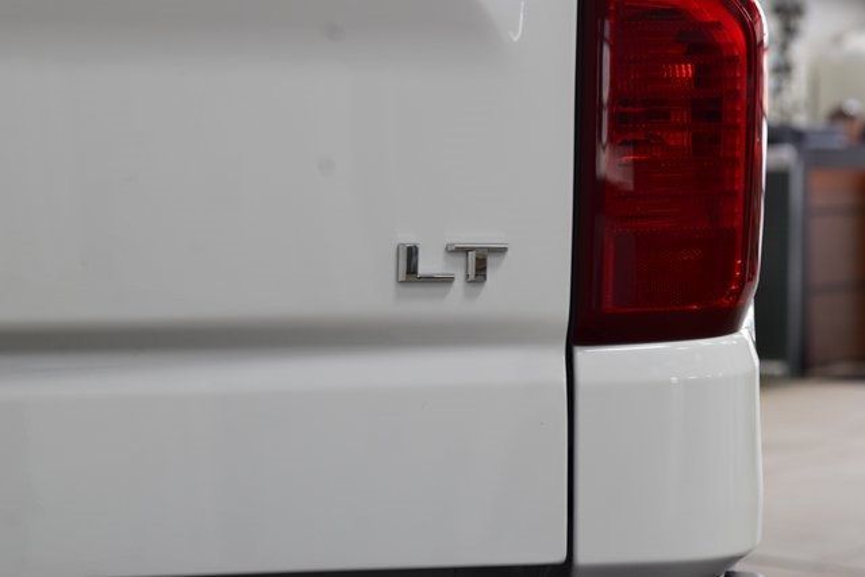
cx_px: 432
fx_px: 2523
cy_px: 288
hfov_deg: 19.5
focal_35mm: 105
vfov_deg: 13.0
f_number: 7.1
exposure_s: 1/30
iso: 720
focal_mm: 70
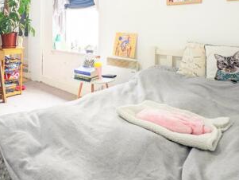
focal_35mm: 31
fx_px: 214
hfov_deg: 56.2
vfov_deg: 42.5
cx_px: 68
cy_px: 26
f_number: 2.2
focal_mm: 2.22
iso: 46
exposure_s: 1/23.8
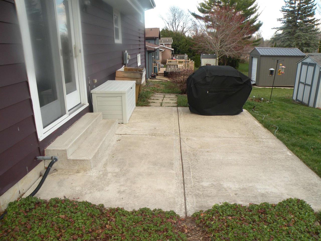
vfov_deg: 51.4
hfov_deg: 65.3
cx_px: 160
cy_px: 120
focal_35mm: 27
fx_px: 250
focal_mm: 4.7
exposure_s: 1/161
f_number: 4.5
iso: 94
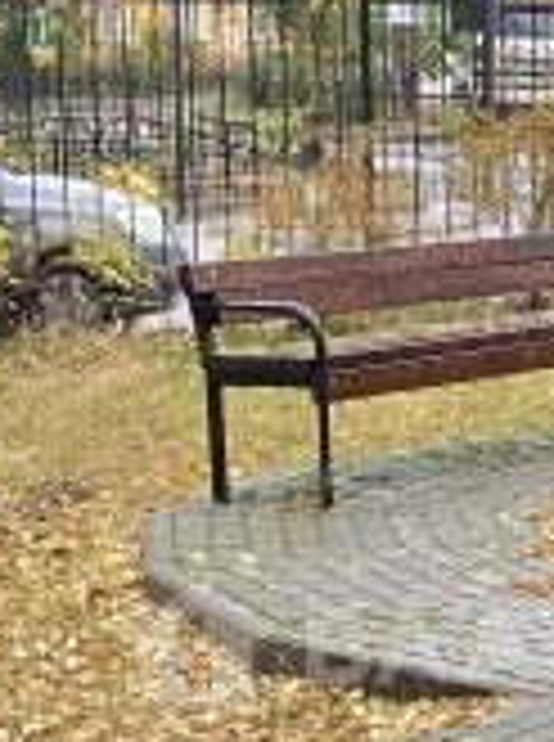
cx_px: 464
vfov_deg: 13.0
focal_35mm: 151
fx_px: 3235
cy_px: 639
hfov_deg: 9.8
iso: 160
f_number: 1.7
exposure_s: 1/180
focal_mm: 6.3
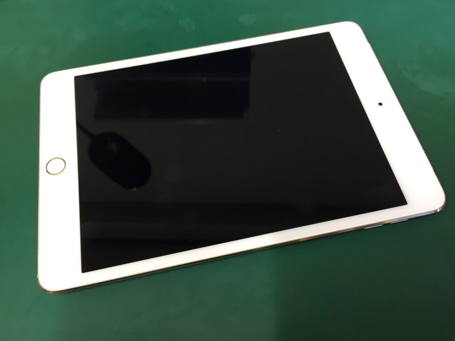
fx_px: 381
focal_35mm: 29
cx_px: 228
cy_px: 170
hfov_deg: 61.7
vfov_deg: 48.2
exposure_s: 1/30
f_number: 2.2
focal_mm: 4.15
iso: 64
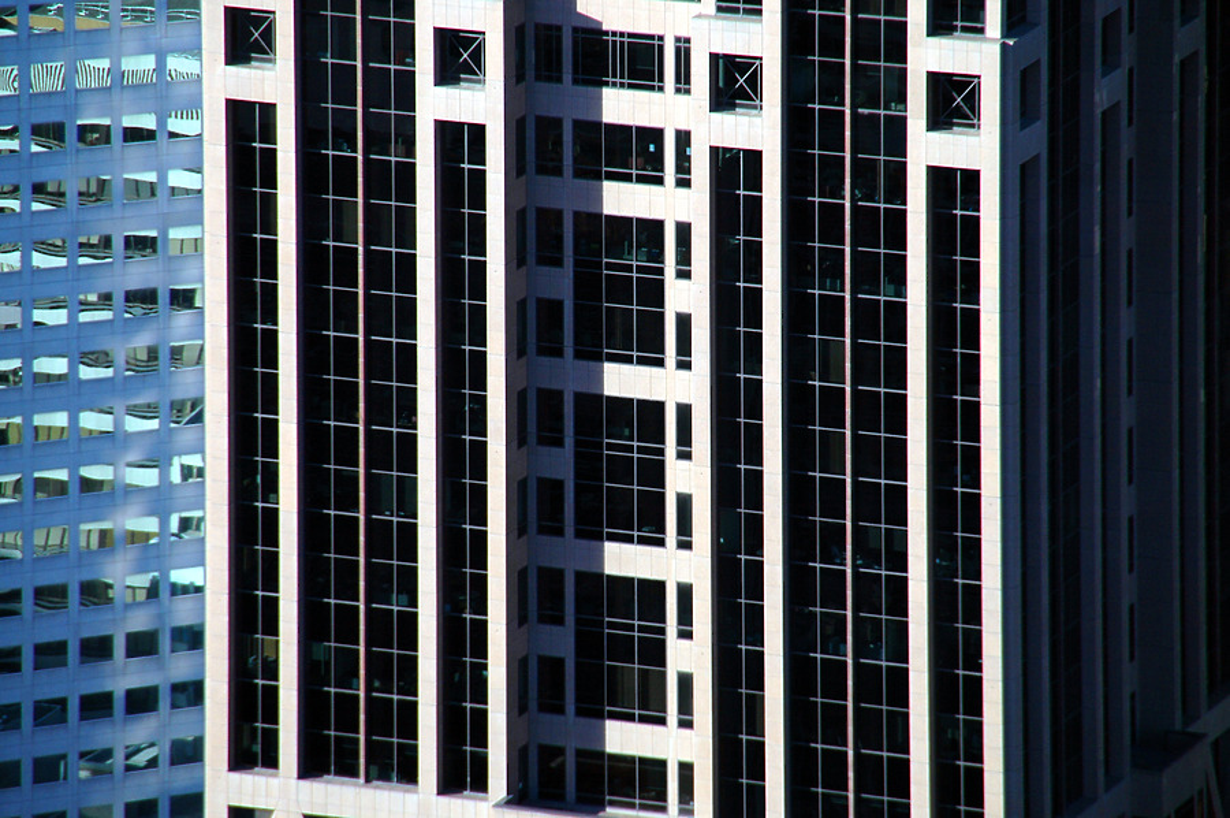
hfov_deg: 6.9
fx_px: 10239
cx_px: 615
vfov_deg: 4.6
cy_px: 409
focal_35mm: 300
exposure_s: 1/250
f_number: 6.3
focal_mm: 200
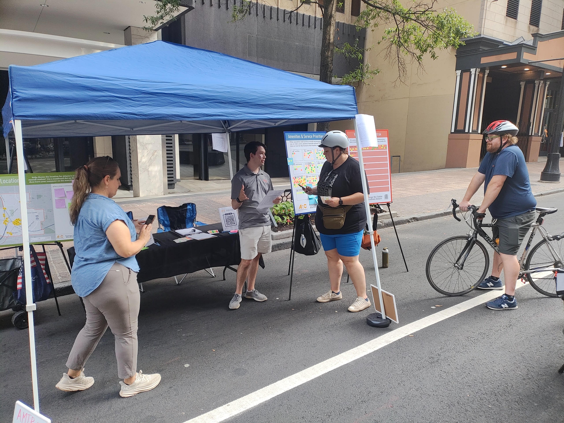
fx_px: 407
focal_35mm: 25
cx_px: 282
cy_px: 212
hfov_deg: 69.4
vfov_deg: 54.9
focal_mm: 4.71
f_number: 1.7
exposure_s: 1/120
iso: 188
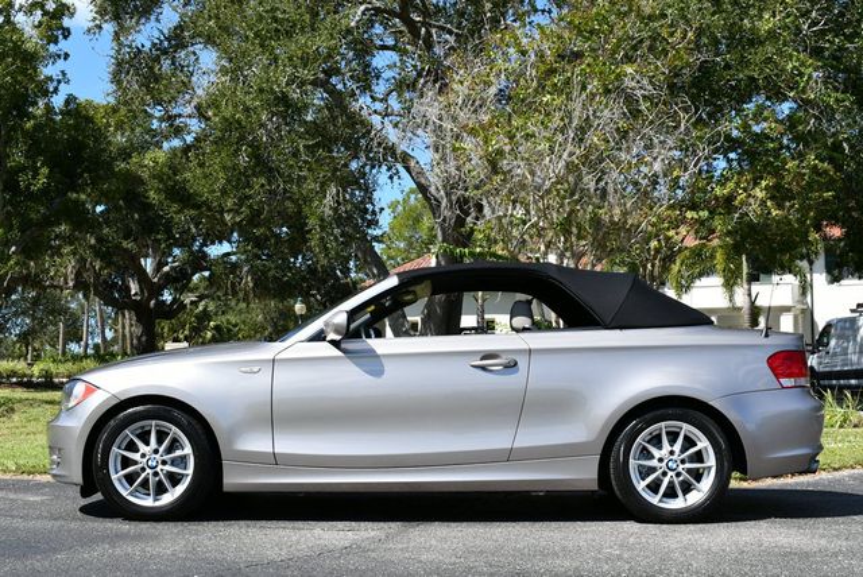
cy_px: 288
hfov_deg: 41.1
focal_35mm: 48
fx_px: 1152
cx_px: 432
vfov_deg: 28.1
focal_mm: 24
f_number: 8
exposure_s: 1/250
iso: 100
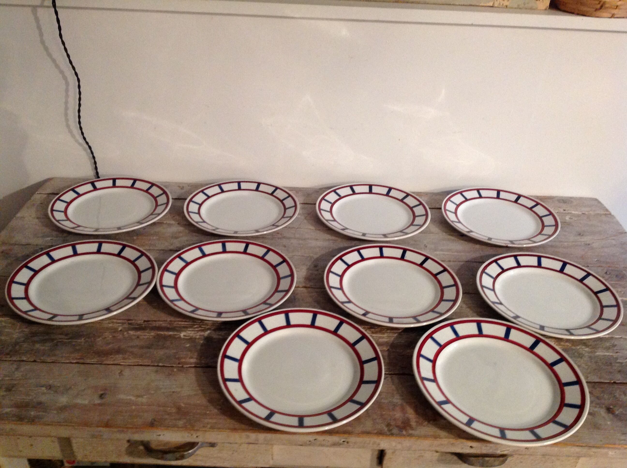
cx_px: 314
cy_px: 234
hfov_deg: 52.7
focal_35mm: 35
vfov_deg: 40.6
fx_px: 633
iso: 320
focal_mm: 4.28
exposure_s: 1/15
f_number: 2.4
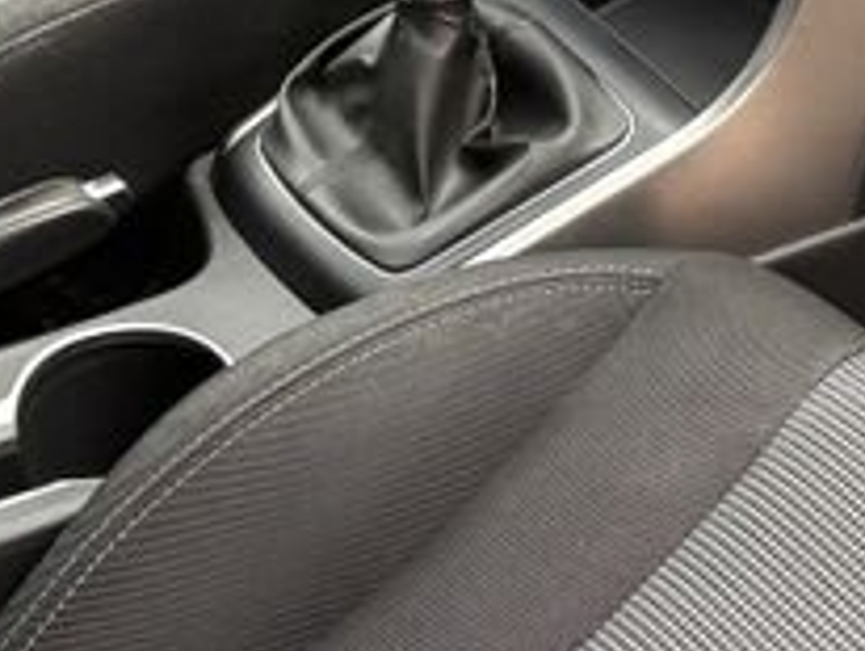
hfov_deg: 15.1
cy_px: -76
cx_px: 815
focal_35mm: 129
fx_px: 3227
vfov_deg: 11.3
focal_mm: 5.96
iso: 125
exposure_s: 1/121
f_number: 1.6
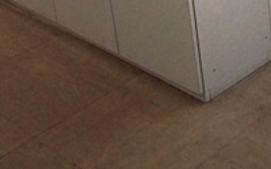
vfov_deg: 13.5
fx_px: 650
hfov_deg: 23.4
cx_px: 193
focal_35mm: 88
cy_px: -127
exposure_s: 1/160
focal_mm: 16
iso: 2500
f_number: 3.5
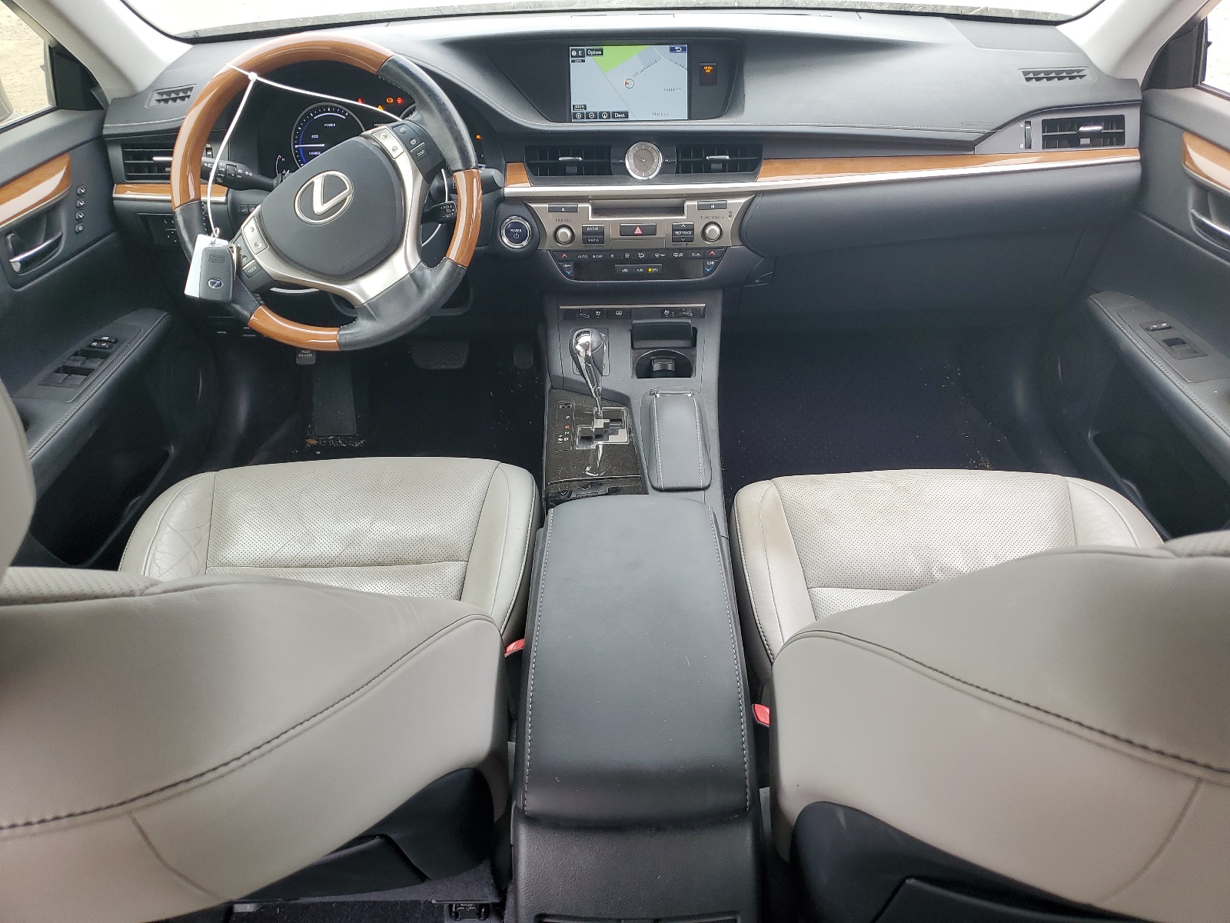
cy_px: 462
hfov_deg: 67.3
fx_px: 924
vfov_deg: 53.1
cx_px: 615
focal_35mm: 26
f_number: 1.5
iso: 54
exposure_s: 1/120
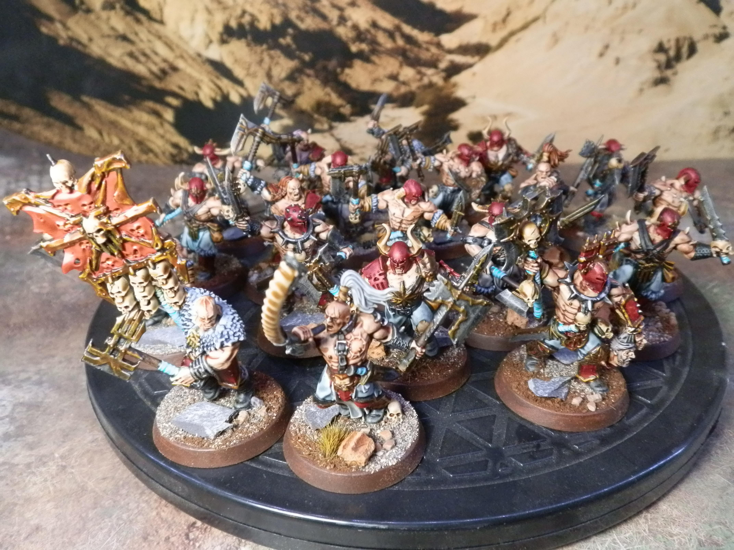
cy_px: 275
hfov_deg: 63.4
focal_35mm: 28
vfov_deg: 49.7
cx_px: 367
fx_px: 594
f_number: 3.1
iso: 400
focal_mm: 5
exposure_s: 1/125
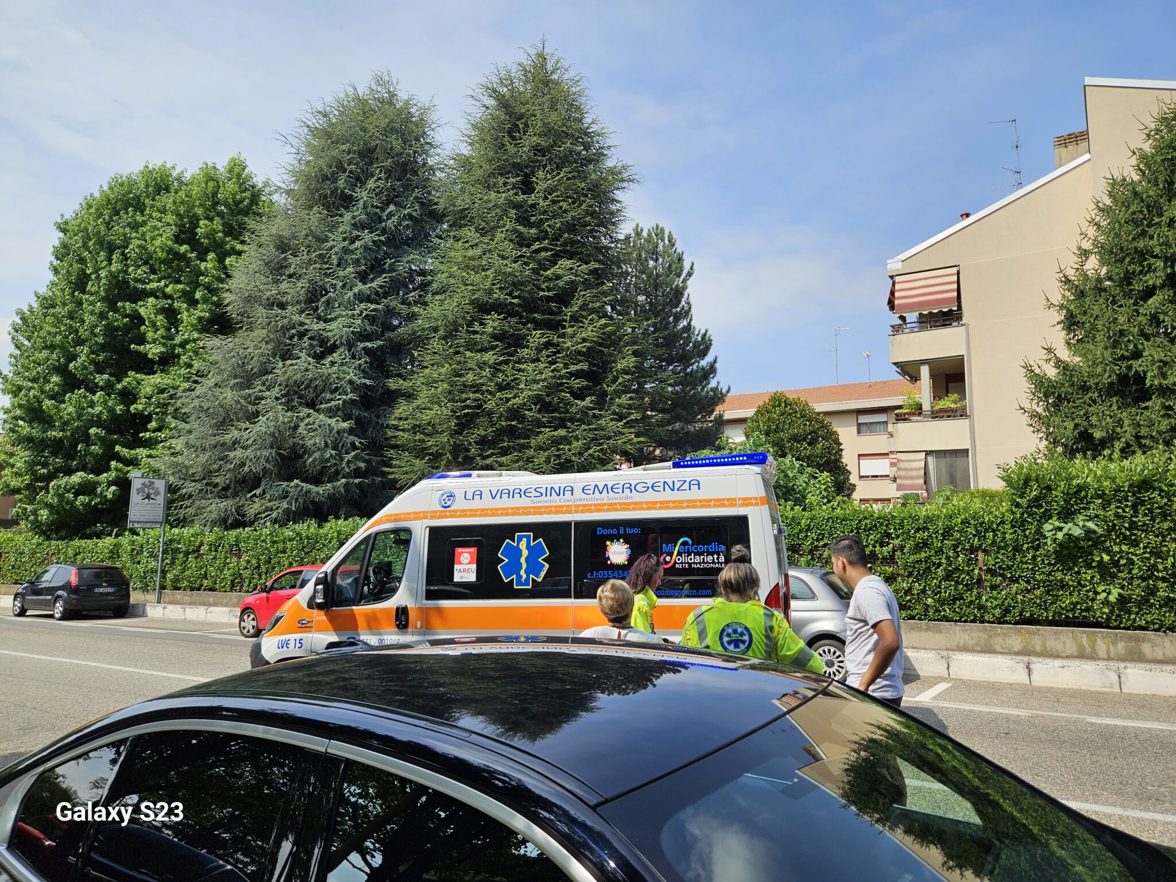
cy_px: 441
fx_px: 781
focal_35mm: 23
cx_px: 588
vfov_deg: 58.9
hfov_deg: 73.9
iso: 25
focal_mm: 5.4
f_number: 1.8
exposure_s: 1/1854
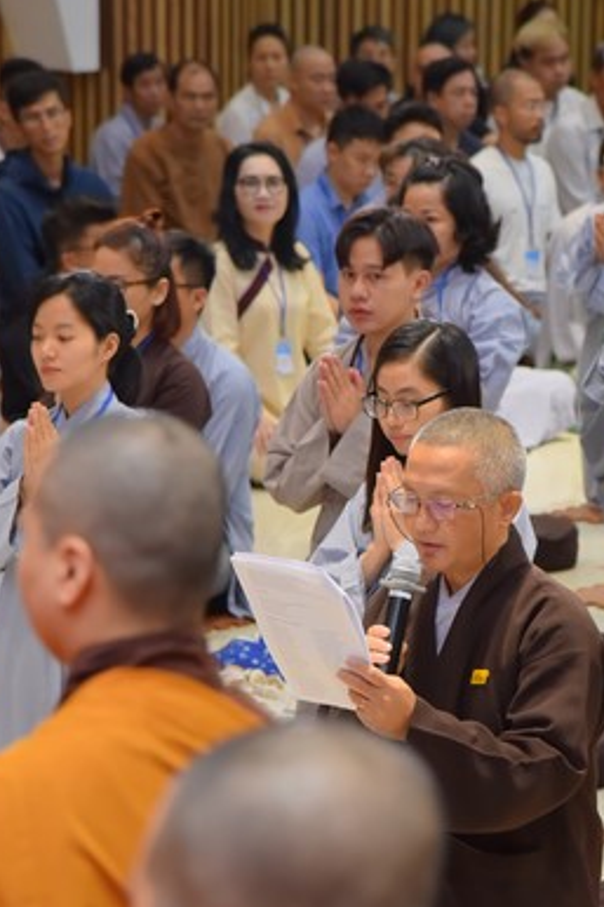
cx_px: 401
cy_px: 602
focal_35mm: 202
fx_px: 5088
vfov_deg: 10.2
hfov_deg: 6.8
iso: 1600
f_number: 6.3
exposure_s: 1/100
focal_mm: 120
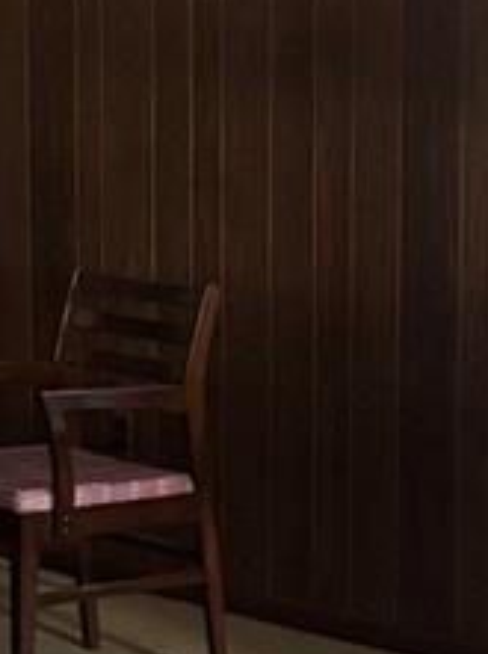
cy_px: 314
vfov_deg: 10.9
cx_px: 376
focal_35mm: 181
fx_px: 3412
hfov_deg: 8.2
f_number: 1.6
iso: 640
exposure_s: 1/37
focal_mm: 5.96
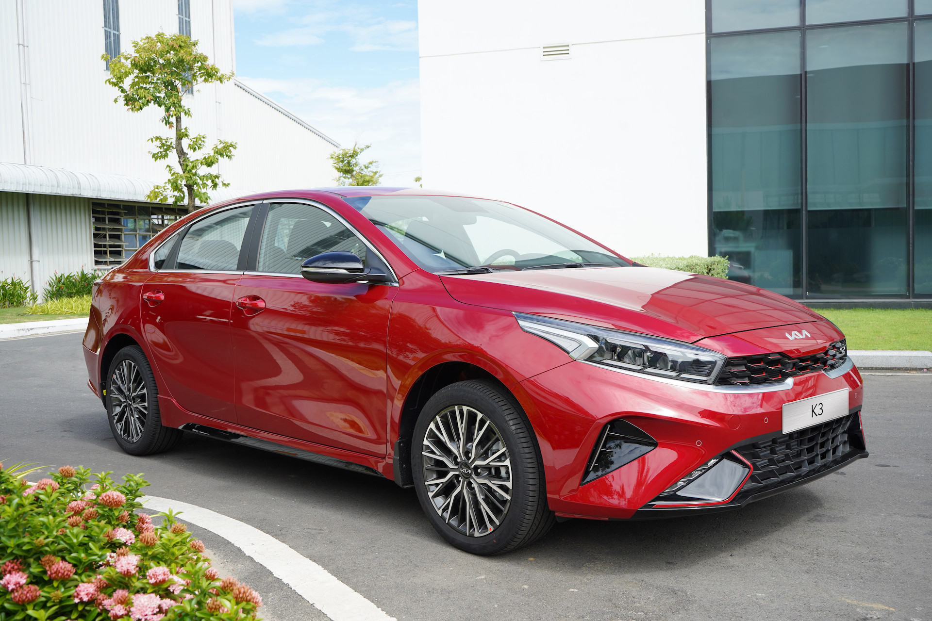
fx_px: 880
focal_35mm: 34
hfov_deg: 55.8
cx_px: 466
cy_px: 310
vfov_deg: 38.9
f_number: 8
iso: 100
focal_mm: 34
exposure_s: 1/125
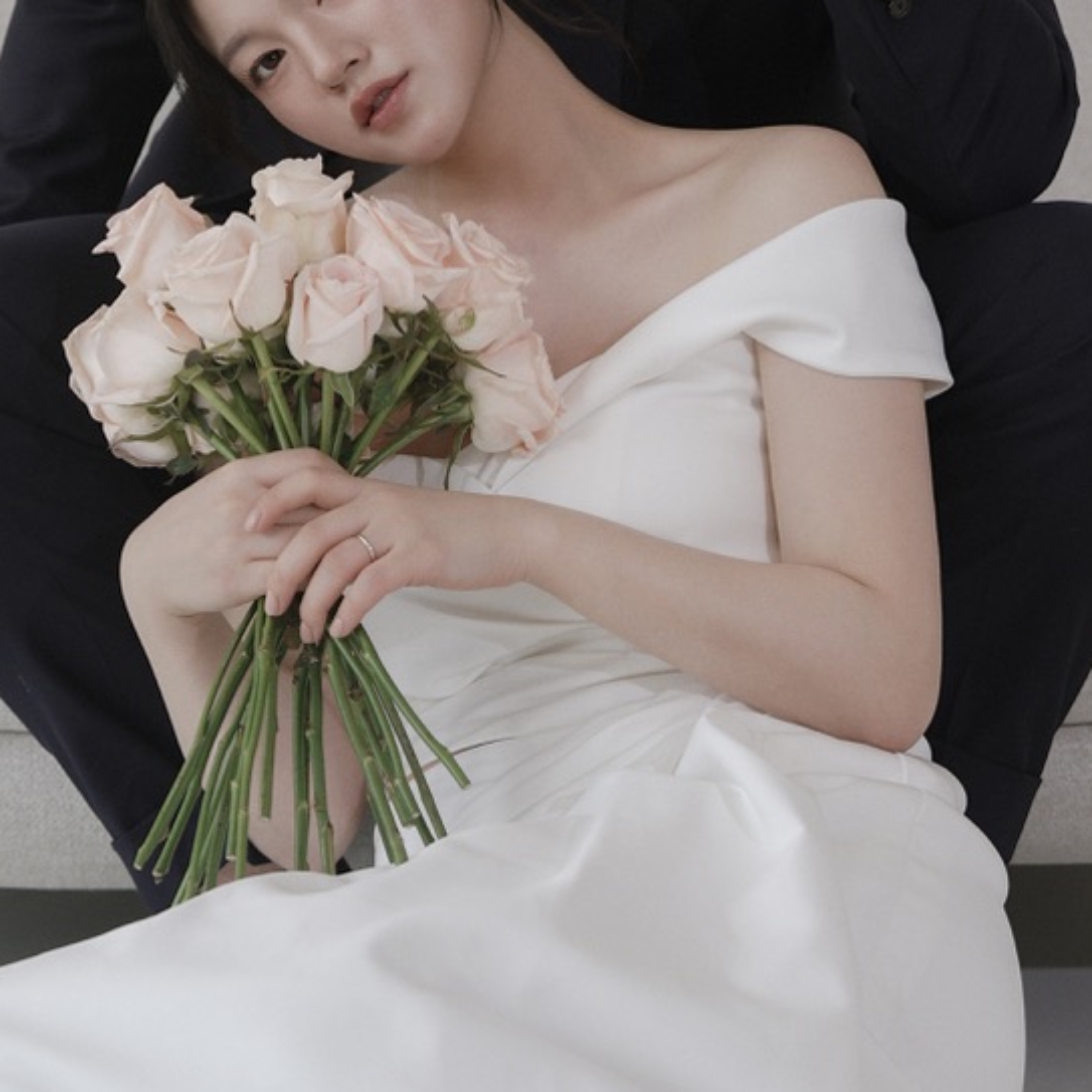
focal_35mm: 85
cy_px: 14
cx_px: 430
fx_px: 3034
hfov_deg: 20.4
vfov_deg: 19.8
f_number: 2.8
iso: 125
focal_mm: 50
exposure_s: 1/400
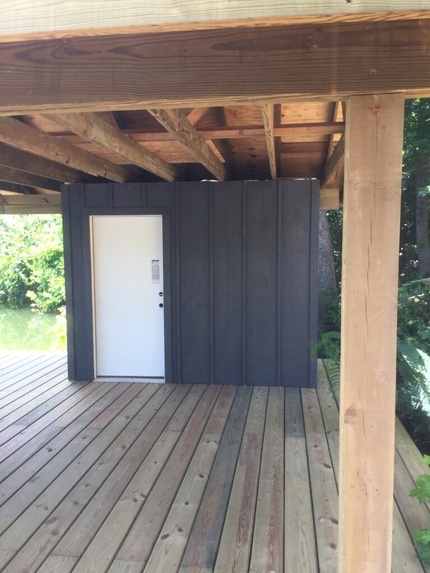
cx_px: 215
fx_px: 480
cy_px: 286
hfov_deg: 48.2
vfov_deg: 61.7
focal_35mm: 29
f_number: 2.2
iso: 32
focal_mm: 4.15
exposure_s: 1/122
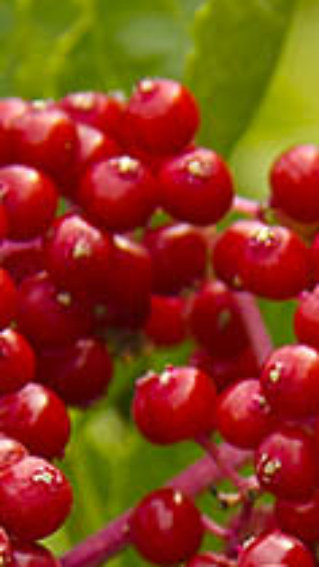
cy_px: 524
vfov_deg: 1.4
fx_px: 23598
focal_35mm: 1568
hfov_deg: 0.8
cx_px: 91
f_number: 9
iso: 200
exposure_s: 1/80
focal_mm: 300
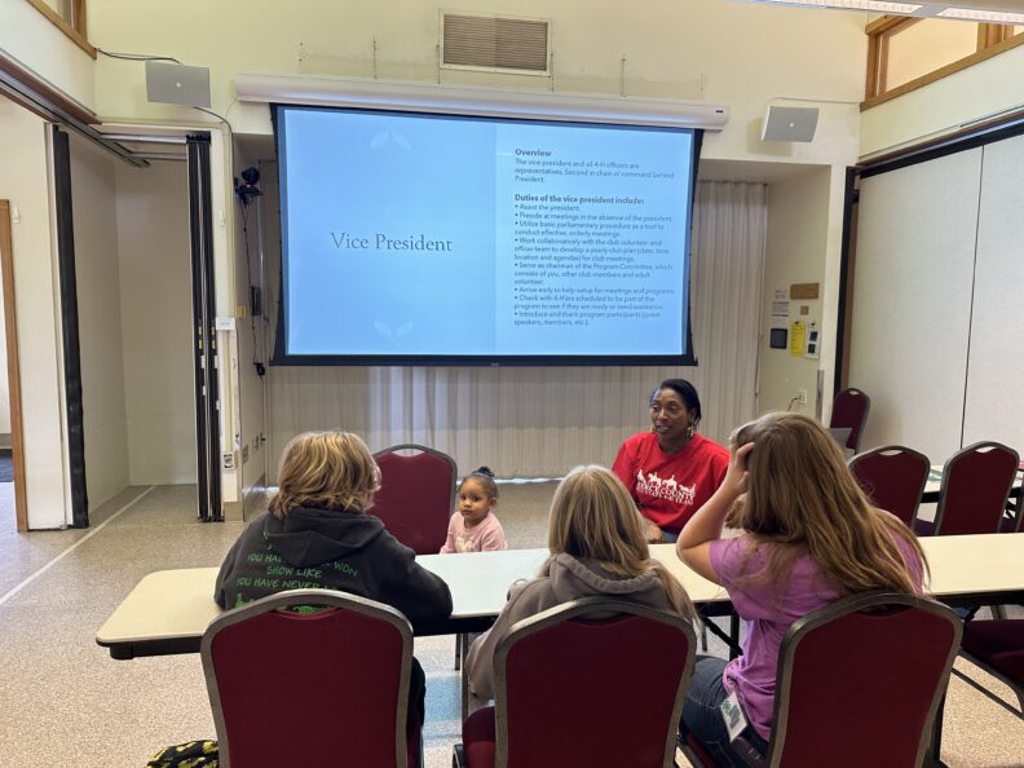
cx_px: 512
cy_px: 384
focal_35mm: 24
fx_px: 710
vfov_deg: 56.8
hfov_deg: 71.6
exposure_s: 1/60
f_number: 1.78
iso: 160
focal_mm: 6.86
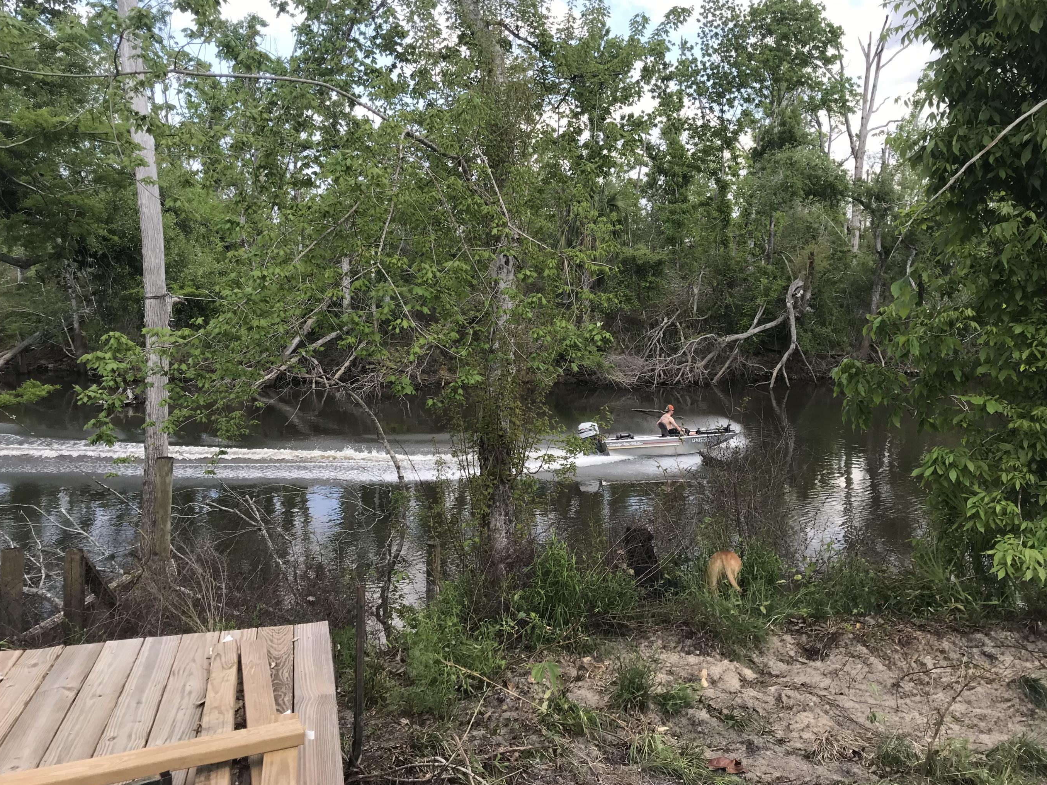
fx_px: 938
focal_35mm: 31
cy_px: 364
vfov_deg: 45.4
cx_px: 532
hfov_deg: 58.4
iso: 20
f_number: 1.8
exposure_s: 1/618
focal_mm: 3.99
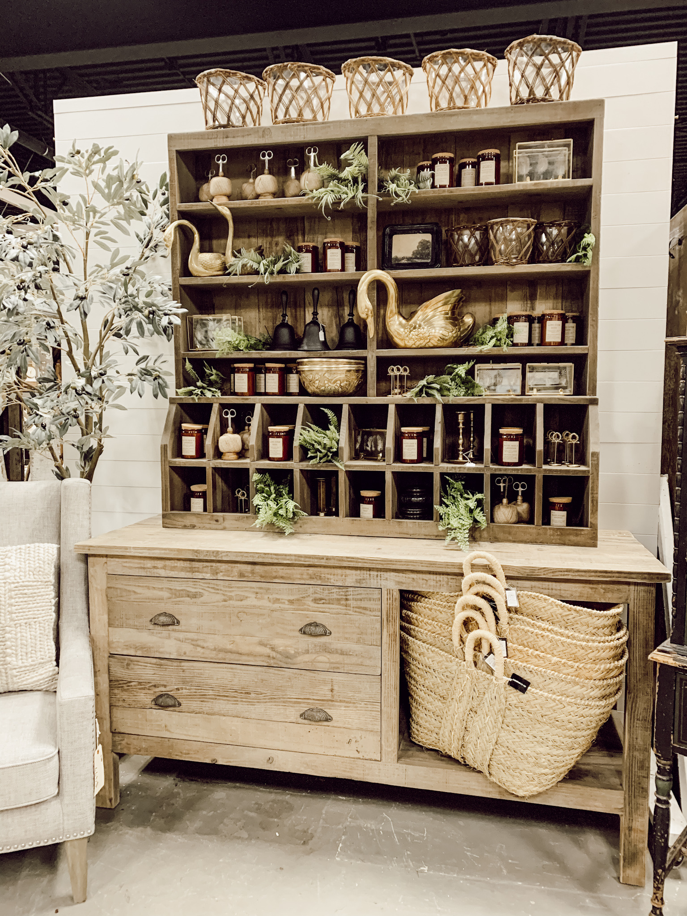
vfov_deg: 67.3
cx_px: 344
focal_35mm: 26
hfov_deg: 53.1
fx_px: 688
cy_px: 458
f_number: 1.8
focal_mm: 4.25
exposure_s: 1/30
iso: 400
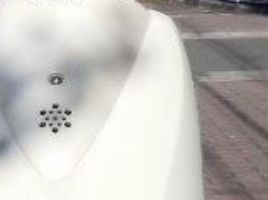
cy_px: 88
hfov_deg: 14.7
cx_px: 61
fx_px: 1036
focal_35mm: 134
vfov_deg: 11.0
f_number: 8
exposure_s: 1/250
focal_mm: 5.9
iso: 100
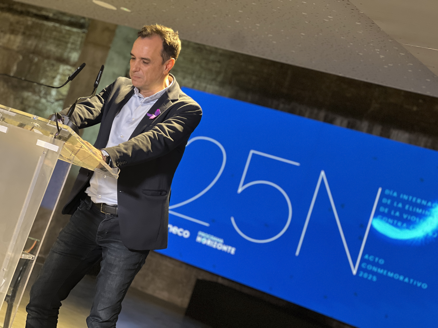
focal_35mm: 77
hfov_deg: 25.3
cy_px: 164
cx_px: 219
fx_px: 974
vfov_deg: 19.1
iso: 320
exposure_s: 1/20
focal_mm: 9
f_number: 2.8
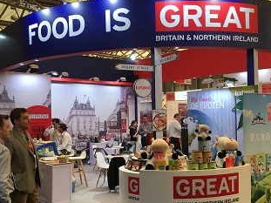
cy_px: 116
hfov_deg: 44.8
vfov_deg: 34.3
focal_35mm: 42
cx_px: 132
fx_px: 329
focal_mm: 4.15
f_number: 2.2
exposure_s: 1/50
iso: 25
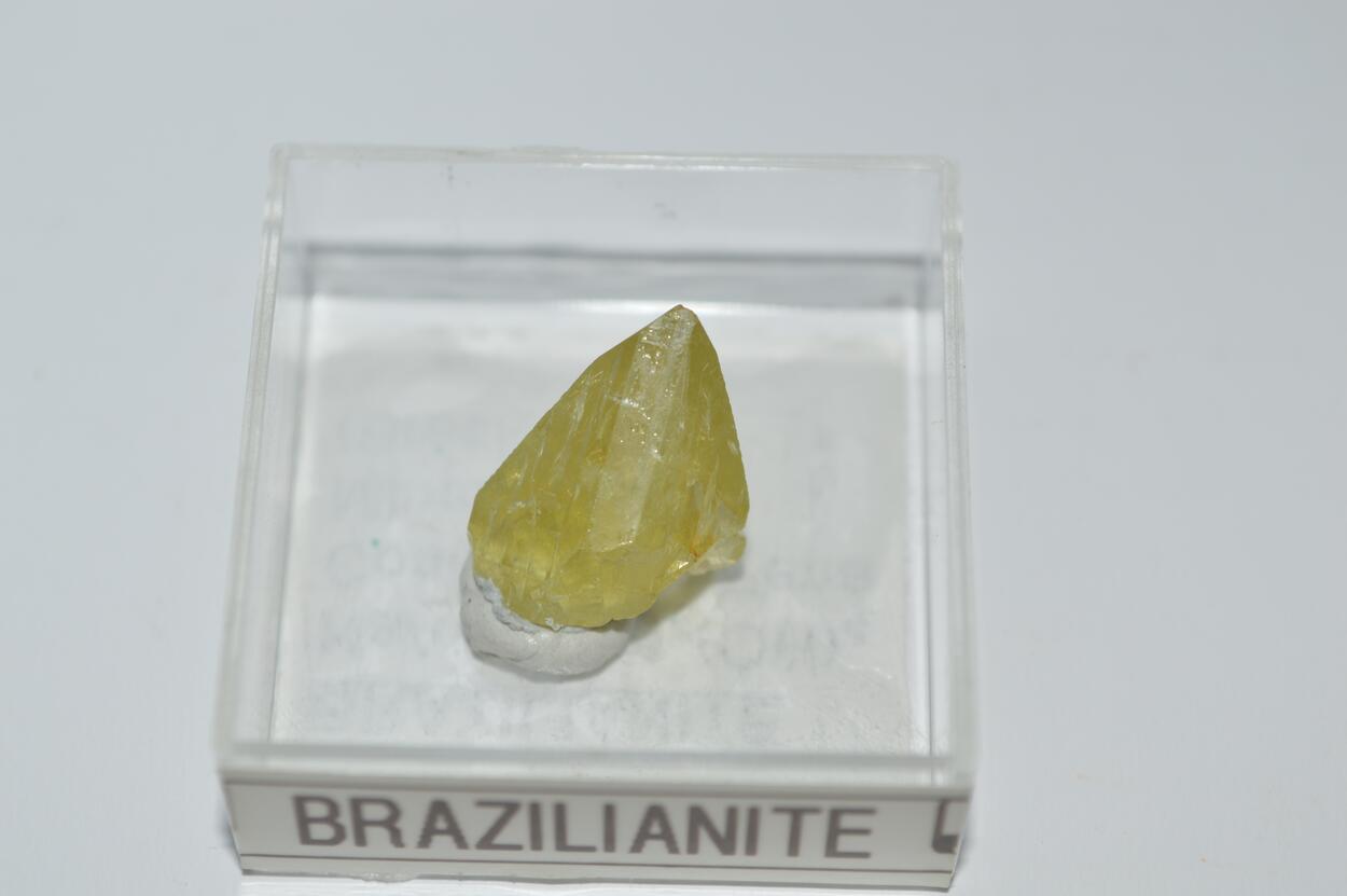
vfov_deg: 16.5
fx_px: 3084
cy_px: 448
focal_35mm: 82
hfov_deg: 24.6
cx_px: 674
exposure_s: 1/60
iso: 100
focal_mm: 55
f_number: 8
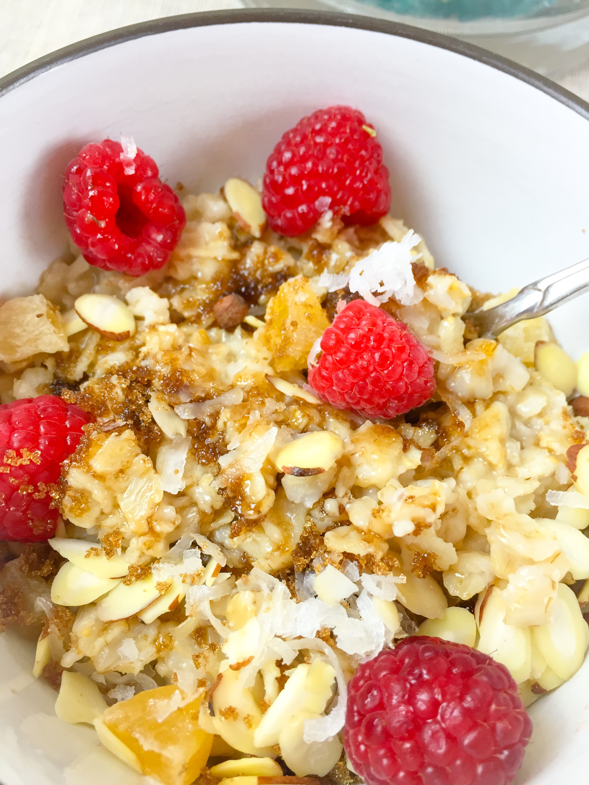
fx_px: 658
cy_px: 392
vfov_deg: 61.7
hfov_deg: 48.2
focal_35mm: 29
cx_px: 294
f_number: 2.2
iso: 32
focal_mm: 4.15
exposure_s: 1/30
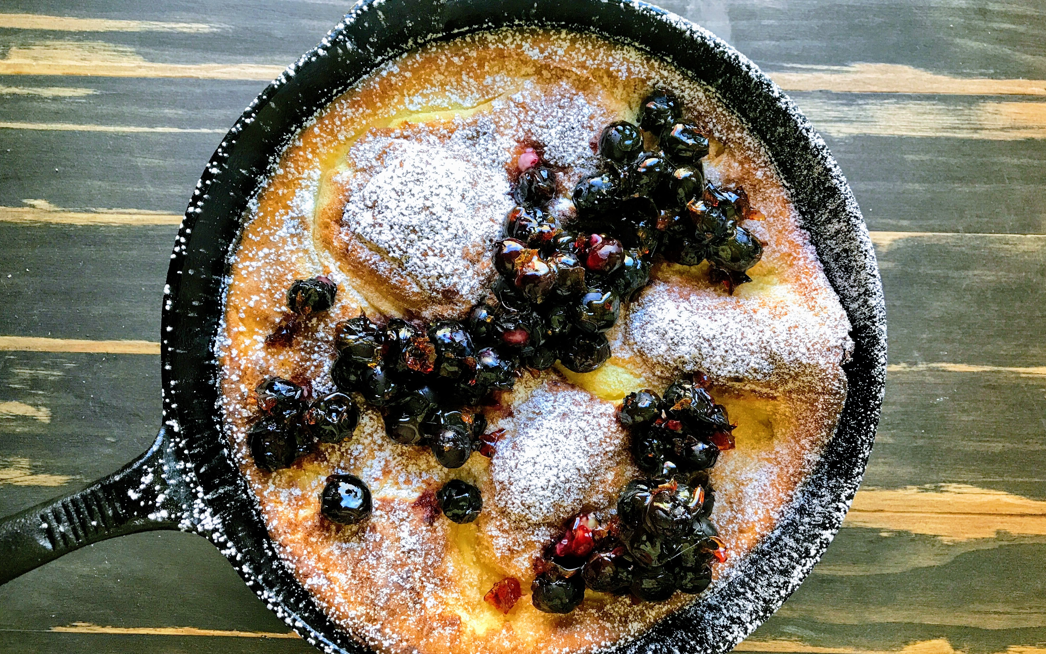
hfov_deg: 62.9
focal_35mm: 30
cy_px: 366
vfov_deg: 41.8
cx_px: 527
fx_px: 855
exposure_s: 1/15
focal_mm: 3.99
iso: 40
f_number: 1.8
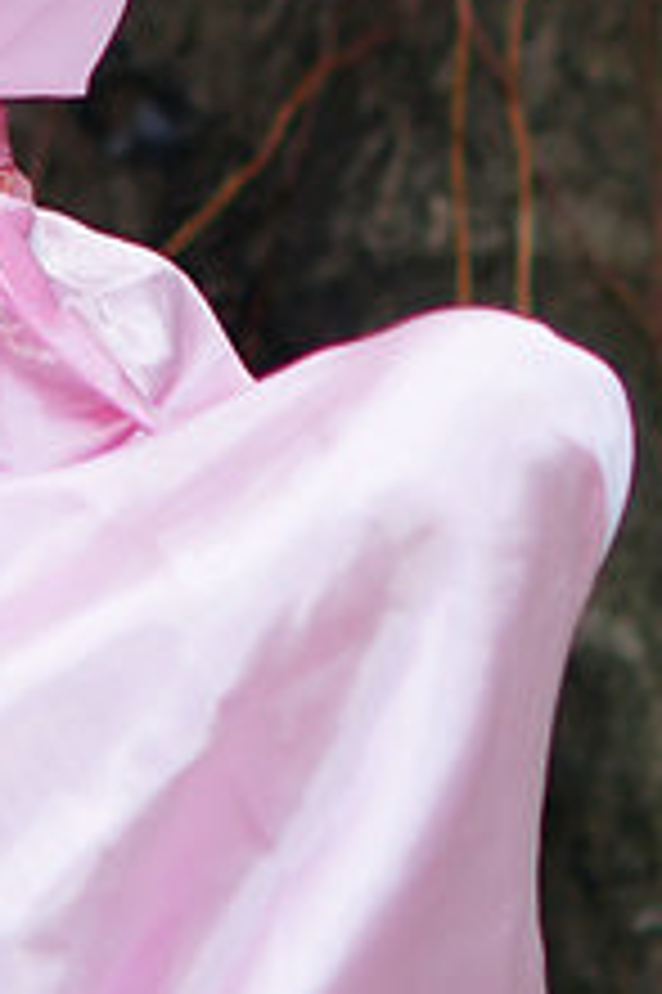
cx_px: 158
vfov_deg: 4.4
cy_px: -427
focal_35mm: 462
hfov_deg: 3.0
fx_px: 12763
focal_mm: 85
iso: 250
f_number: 2
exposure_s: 1/640
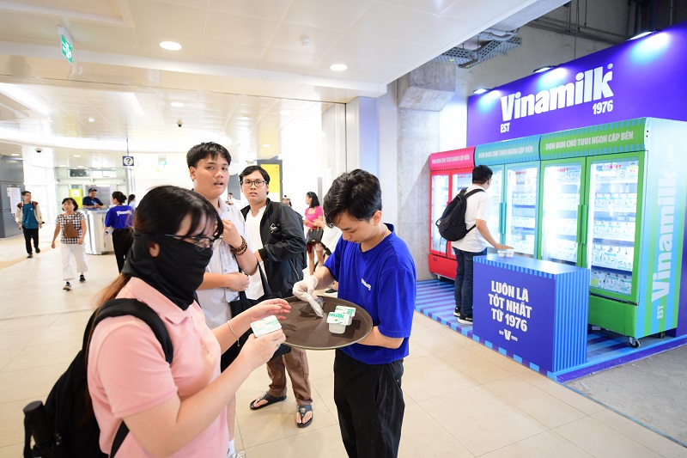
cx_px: 344
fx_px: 382
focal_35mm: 20
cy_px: 229
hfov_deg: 84.0
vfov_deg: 61.9
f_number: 2.8
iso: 1250
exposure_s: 1/100
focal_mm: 20
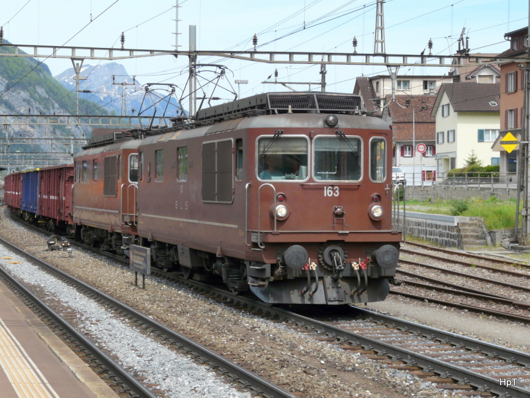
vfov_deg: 17.0
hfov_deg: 22.5
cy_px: 199
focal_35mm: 87
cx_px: 265
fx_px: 1332
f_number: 5.6
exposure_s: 1/250
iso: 100
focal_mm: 14.3
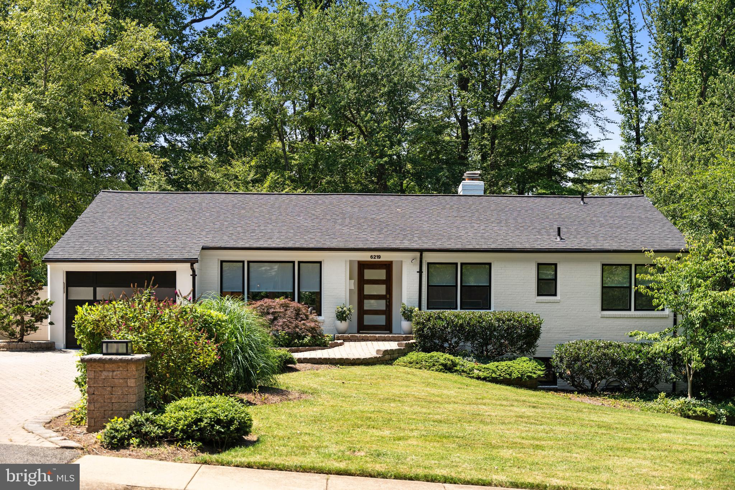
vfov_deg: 30.3
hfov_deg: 44.2
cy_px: 245
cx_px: 368
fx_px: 904
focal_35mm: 44
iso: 100
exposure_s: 1/1600
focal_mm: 44.3
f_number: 2.8
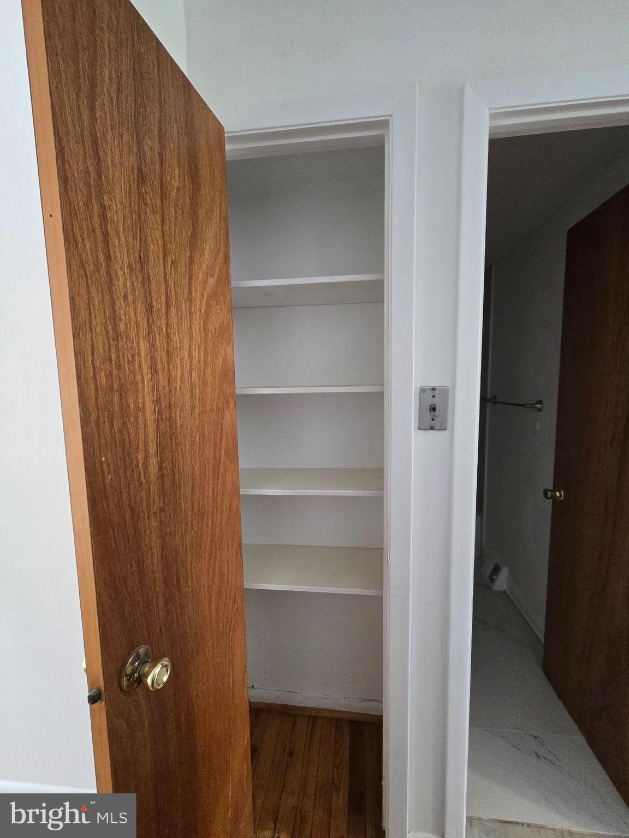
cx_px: 314
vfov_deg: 106.2
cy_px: 419
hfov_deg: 89.9
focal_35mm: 13
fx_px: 315
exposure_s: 1/60
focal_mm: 2.2
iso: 640
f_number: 2.2
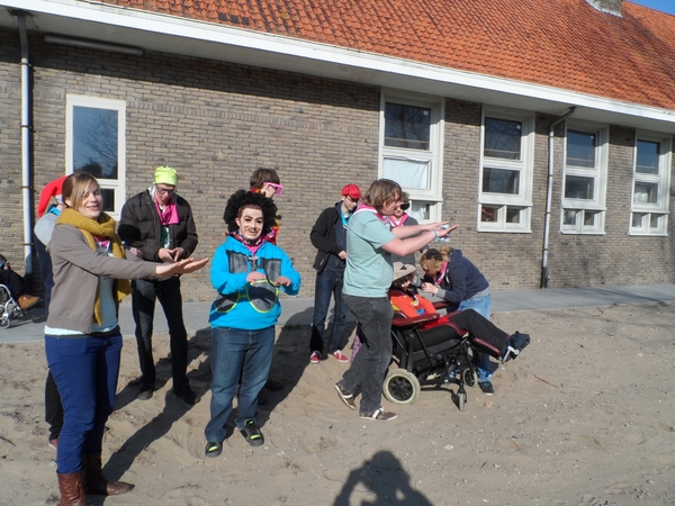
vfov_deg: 56.8
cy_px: 253
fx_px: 468
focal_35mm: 24
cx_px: 338
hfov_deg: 71.6
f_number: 4.5
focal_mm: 4
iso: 80
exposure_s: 1/500
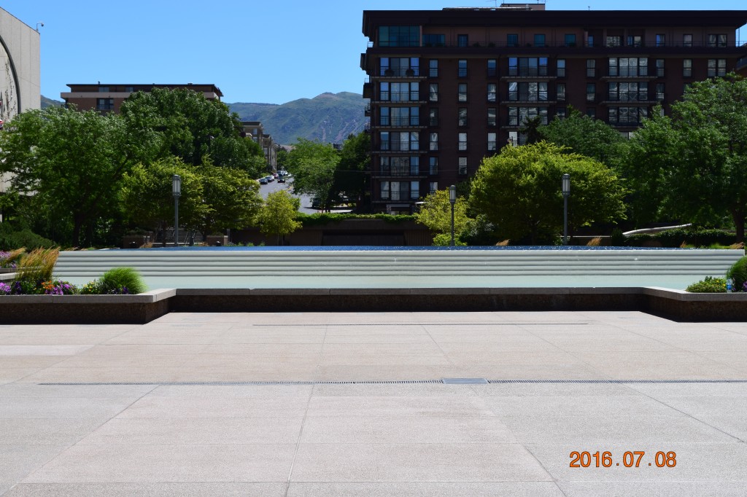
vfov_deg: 20.1
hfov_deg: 29.9
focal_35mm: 68
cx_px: 374
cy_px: 248
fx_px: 1400
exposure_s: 1/500
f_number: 11
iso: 360
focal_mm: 45
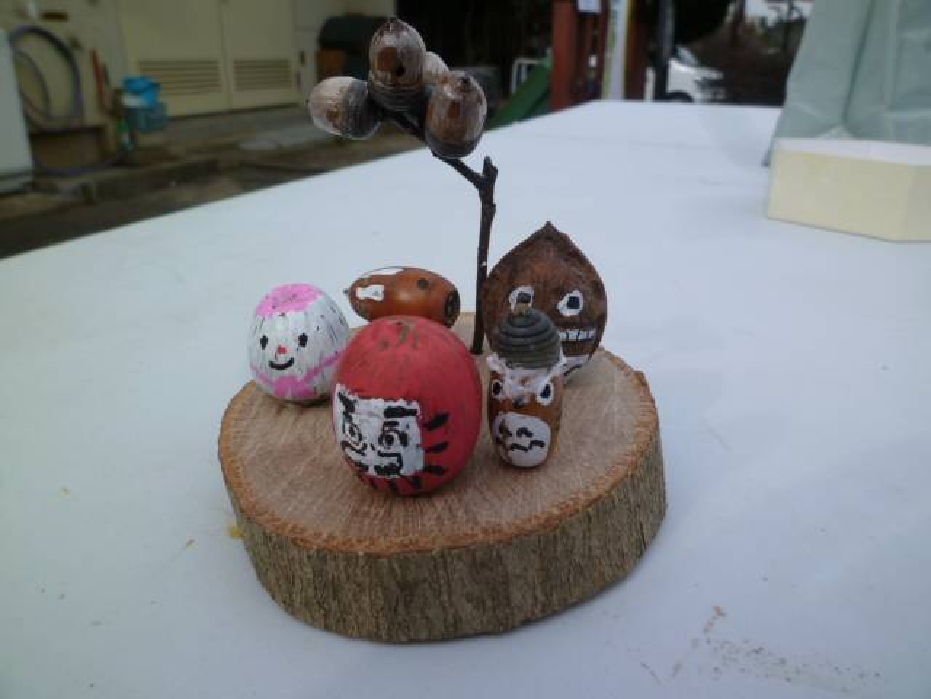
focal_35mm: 25
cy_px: 350
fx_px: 672
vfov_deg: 54.9
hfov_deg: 69.4
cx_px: 466
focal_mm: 4.5
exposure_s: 1/500
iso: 80
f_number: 4
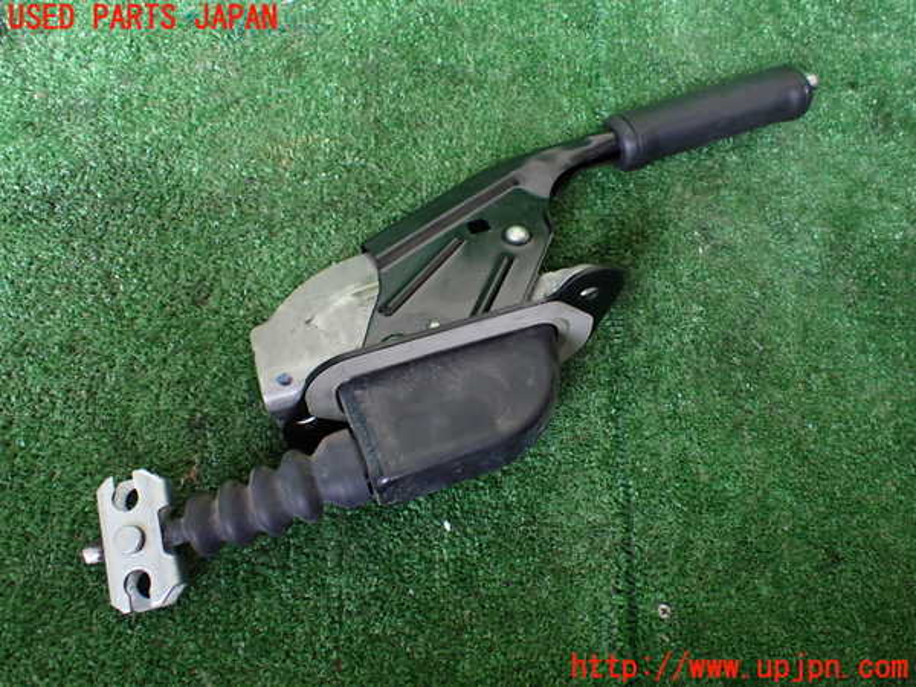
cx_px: 458
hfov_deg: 60.0
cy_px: 344
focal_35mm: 30
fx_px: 794
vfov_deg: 46.8
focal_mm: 5.4
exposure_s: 1/60
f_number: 2.3
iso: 800
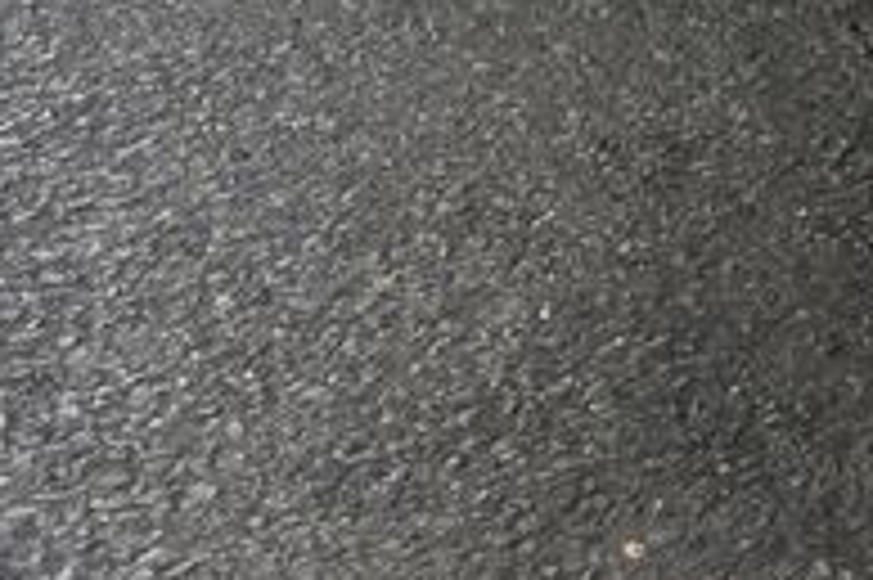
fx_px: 3707
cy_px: -740
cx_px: 2178
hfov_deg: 11.0
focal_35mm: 153
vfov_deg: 8.3
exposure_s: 1/250
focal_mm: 11
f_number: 4.5
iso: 160
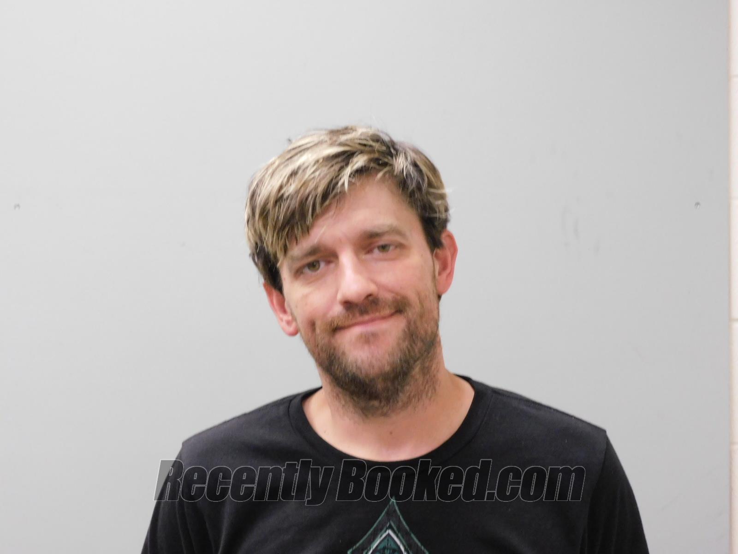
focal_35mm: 95
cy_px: 277
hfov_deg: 20.7
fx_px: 2025
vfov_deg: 15.6
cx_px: 369
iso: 640
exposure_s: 1/15
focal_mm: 17
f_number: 4.8
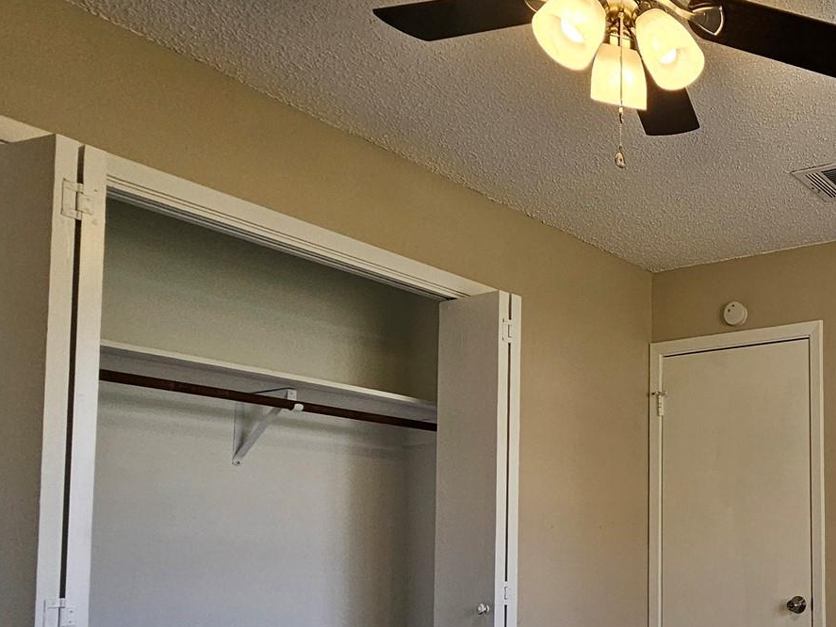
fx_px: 725
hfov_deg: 43.9
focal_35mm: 30
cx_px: 945
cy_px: 528
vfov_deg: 43.9
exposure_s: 1/120
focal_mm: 2.2
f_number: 2.2
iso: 100
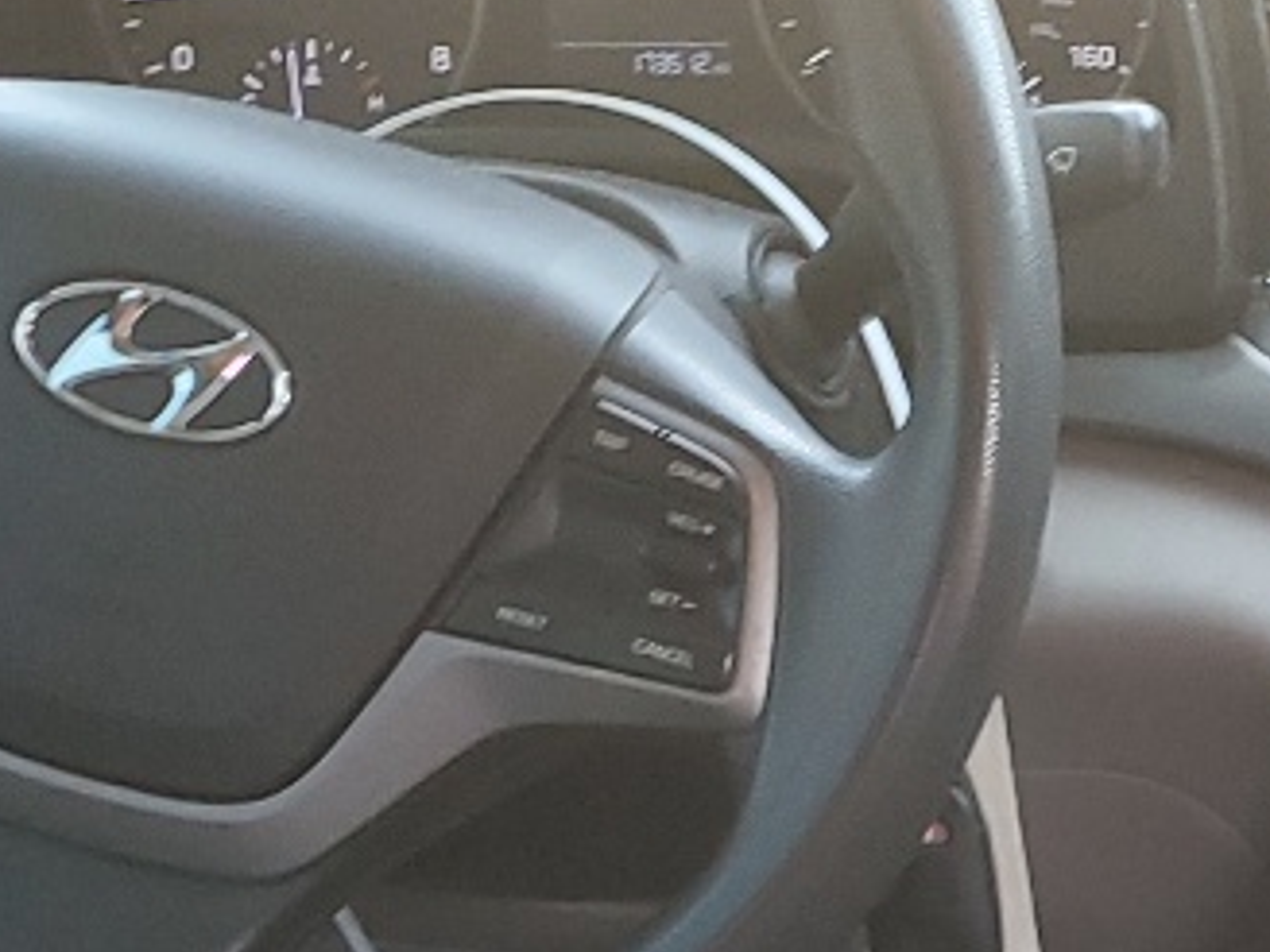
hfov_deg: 14.3
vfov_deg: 11.0
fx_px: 4659
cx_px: 2010
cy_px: 1672
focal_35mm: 127
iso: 68
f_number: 1.5
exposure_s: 1/60.2
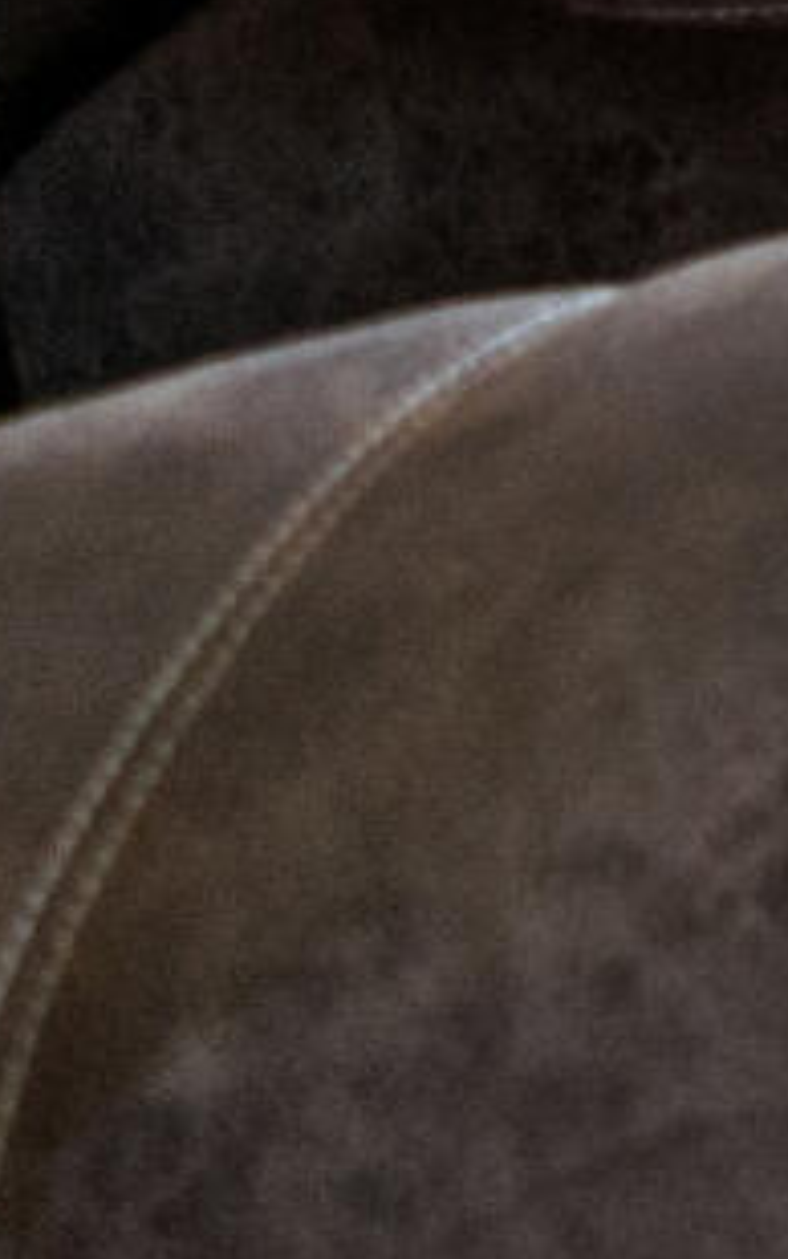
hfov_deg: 4.2
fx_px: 5424
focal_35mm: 158
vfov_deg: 10.7
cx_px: 5711
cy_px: -2014
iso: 250
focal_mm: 16
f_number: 2.8
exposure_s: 1/25
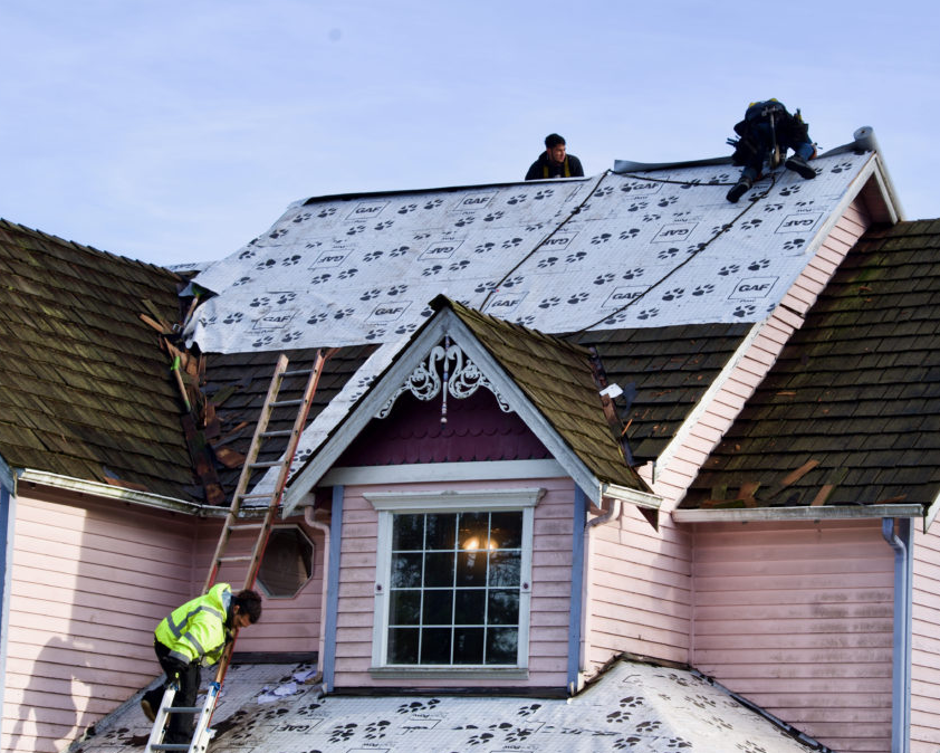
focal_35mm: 107
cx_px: 537
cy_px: 378
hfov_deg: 17.9
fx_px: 2977
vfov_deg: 14.4
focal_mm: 62.5
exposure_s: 1/100
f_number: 10
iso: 100
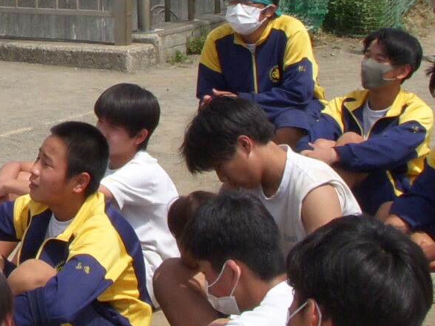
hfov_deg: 14.2
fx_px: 1672
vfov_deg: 11.0
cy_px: -8
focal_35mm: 133
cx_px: -144
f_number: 6.6
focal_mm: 6.3
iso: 100
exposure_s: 1/320
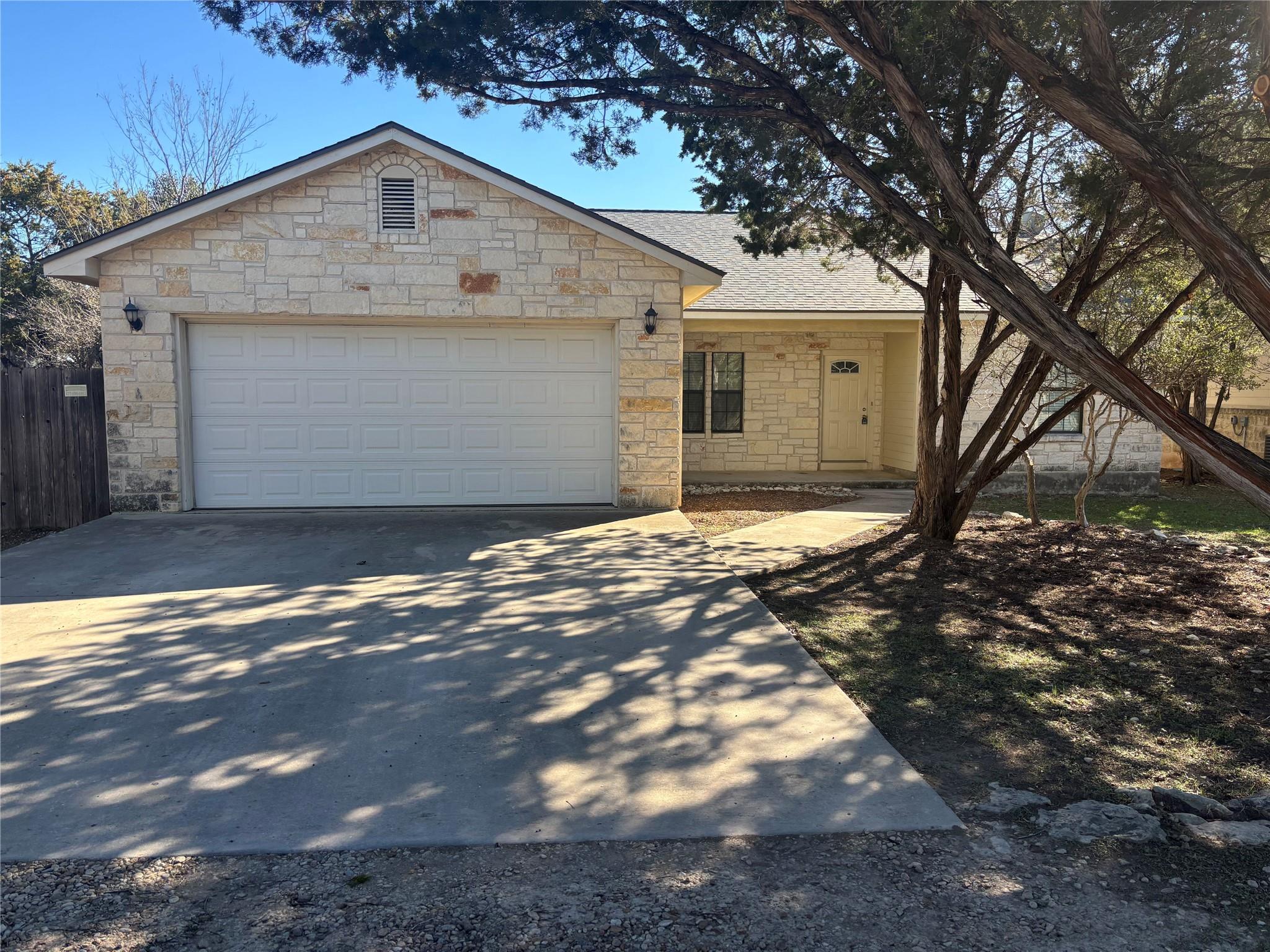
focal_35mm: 26
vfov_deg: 53.1
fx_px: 954
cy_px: 476
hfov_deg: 67.3
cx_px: 635
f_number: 1.6
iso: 50
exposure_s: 1/752
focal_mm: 5.96
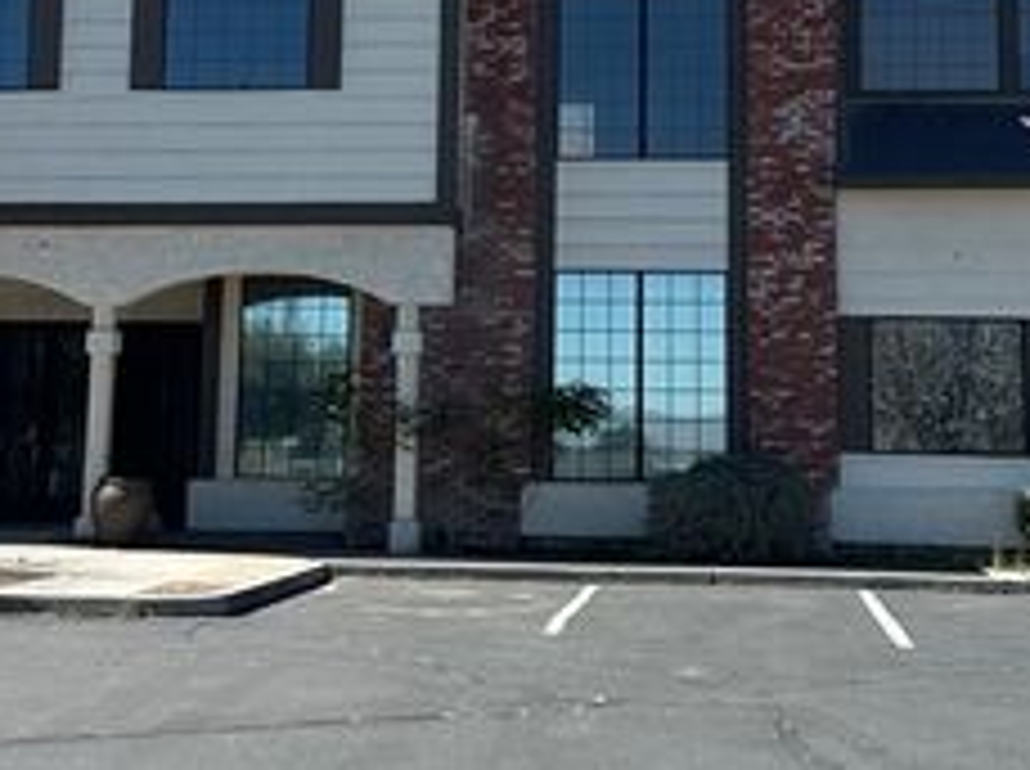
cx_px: 531
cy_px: 151
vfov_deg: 20.7
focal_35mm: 70
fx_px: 2080
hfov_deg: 27.8
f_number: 1.78
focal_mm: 6.86
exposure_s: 1/3356
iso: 80
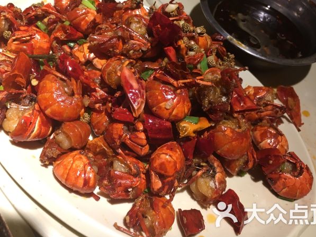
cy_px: 103
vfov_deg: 41.7
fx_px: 310
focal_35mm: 34
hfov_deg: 53.9
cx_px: 160
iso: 80
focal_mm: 4.15
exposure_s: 1/33
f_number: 2.2
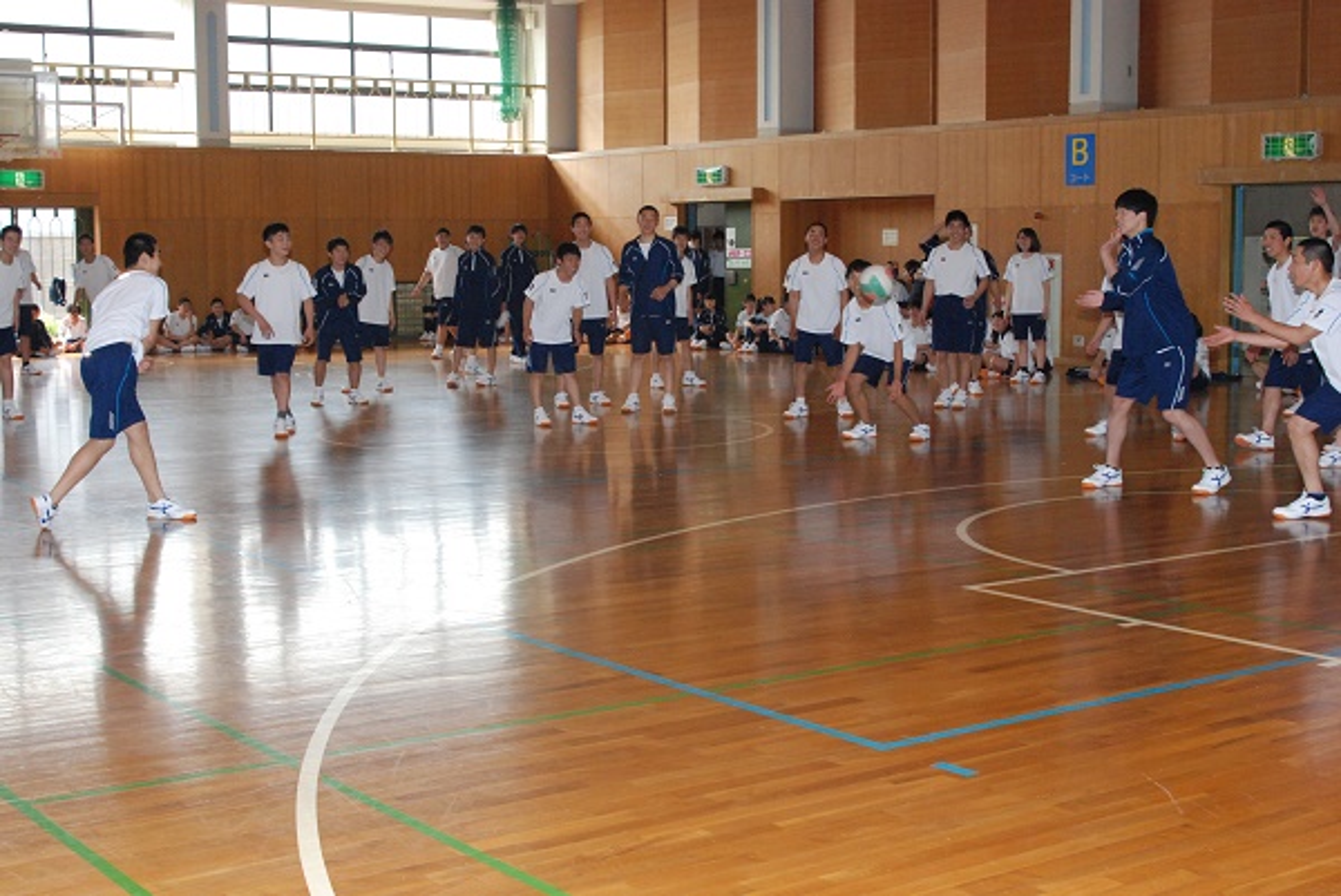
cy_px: 448
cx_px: 670
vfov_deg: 25.8
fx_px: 1957
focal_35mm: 52
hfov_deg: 37.8
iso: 1600
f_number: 6.3
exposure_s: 1/200
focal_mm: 35
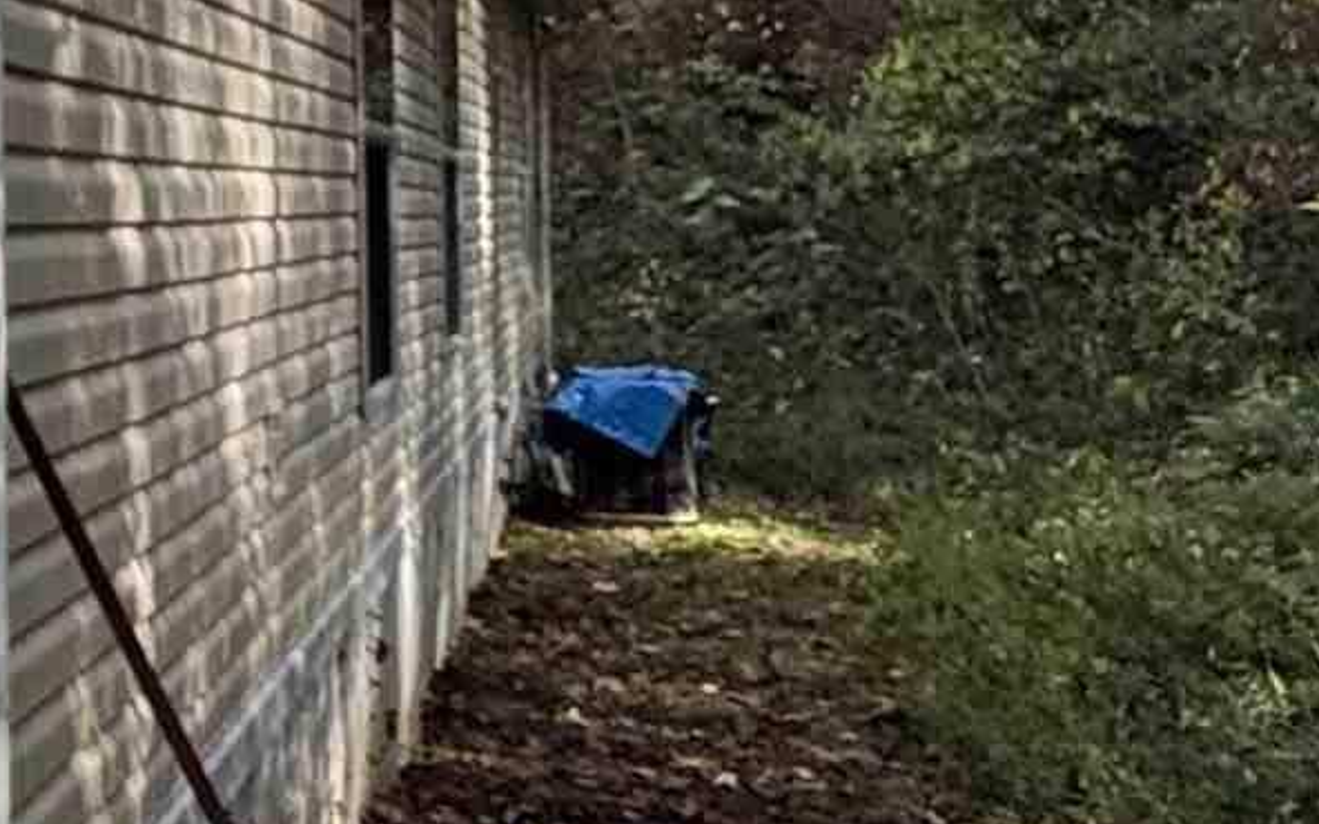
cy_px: 31
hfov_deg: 20.8
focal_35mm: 77
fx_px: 2768
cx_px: -882
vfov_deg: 16.6
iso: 40
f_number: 2.2
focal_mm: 2.22
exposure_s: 1/298
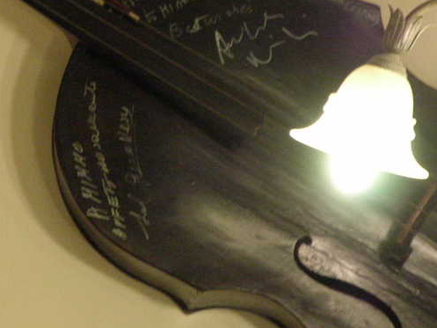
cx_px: 127
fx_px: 6149
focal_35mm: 487
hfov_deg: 4.1
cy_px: 80
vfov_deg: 3.1
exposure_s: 1/7.1
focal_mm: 50
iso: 300
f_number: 4.4
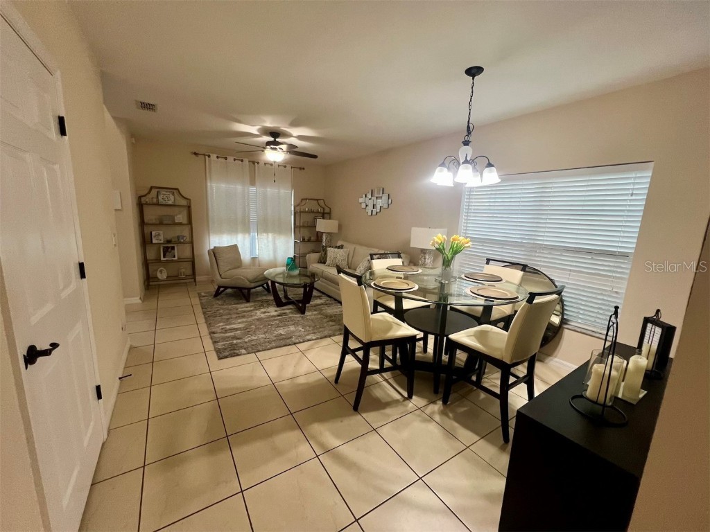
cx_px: 355
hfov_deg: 106.2
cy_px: 266
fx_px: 267
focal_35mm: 13
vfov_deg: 89.9
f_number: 1.8
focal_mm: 1.57
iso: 200
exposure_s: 1/60
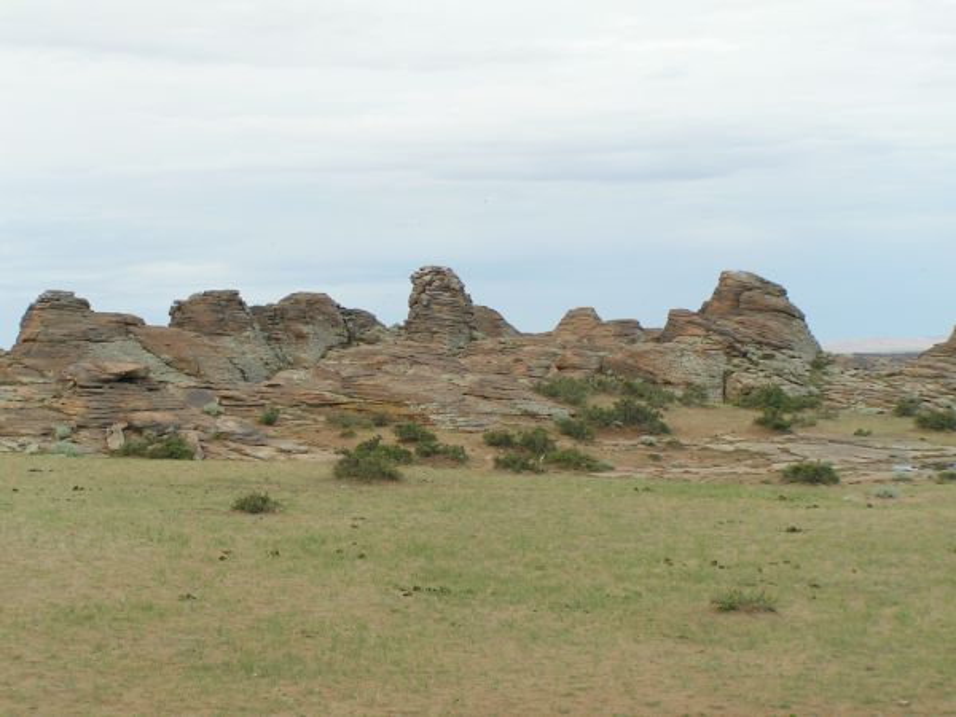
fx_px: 2265
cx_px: 478
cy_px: 358
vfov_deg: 18.0
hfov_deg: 23.8
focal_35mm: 82
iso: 50
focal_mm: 12.6
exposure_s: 1/400
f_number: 5
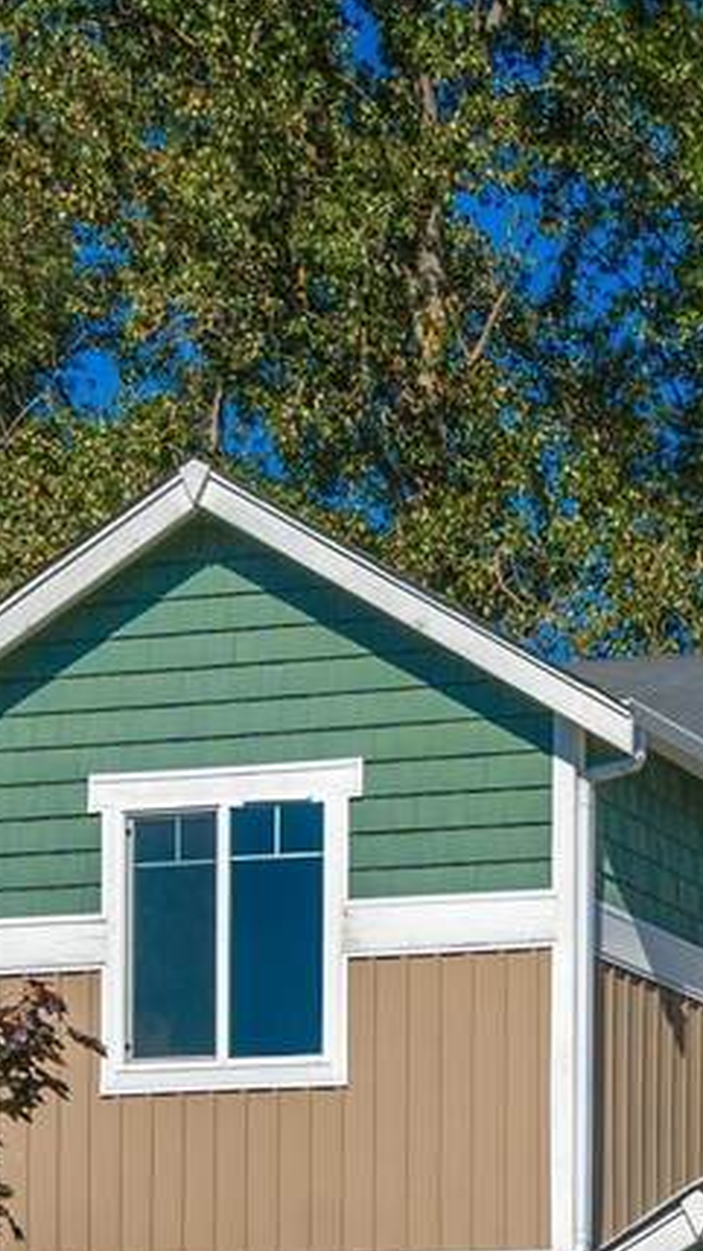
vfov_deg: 26.8
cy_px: 1229
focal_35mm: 75
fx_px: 2488
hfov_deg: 15.1
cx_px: 1006
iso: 100
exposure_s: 1/1250
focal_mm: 24
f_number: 9
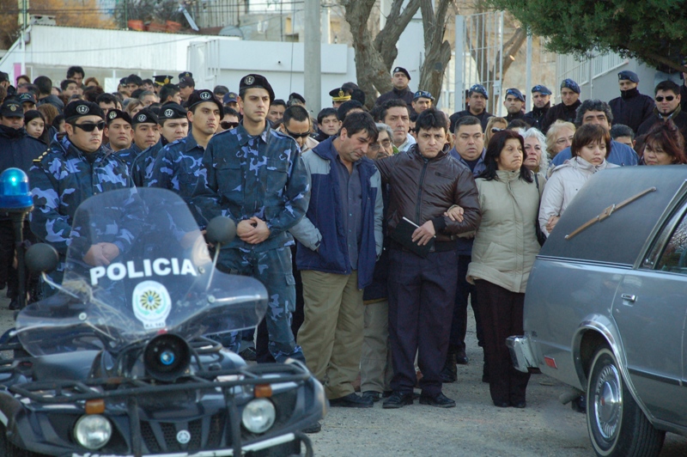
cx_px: 344
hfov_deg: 13.7
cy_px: 228
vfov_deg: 9.1
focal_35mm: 150
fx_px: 2860
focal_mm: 100
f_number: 5.6
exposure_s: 1/250
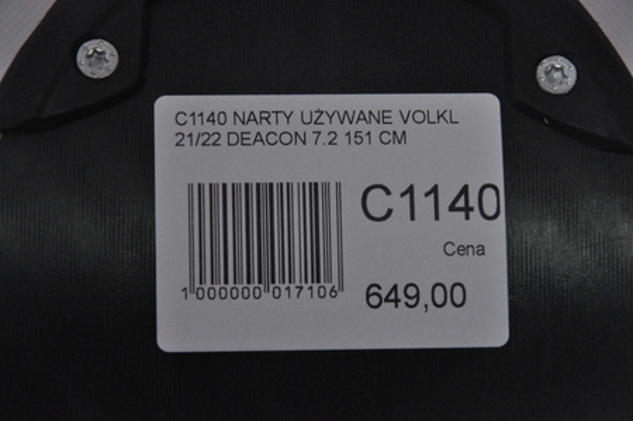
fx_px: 2766
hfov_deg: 13.1
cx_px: 316
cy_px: 210
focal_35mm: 158
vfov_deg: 8.7
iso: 3200
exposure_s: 1/125
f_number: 9.5
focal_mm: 105
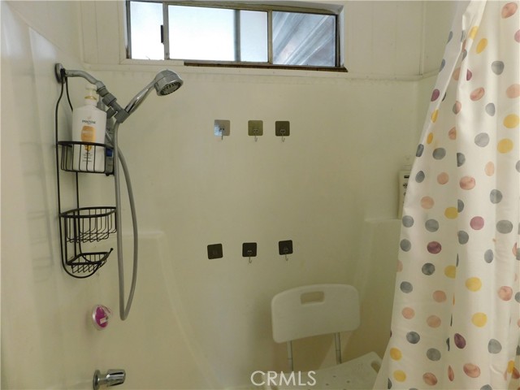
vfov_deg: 58.9
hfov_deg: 73.9
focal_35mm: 23
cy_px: 195
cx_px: 260
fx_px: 346
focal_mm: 4
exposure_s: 1/30
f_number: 3
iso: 220
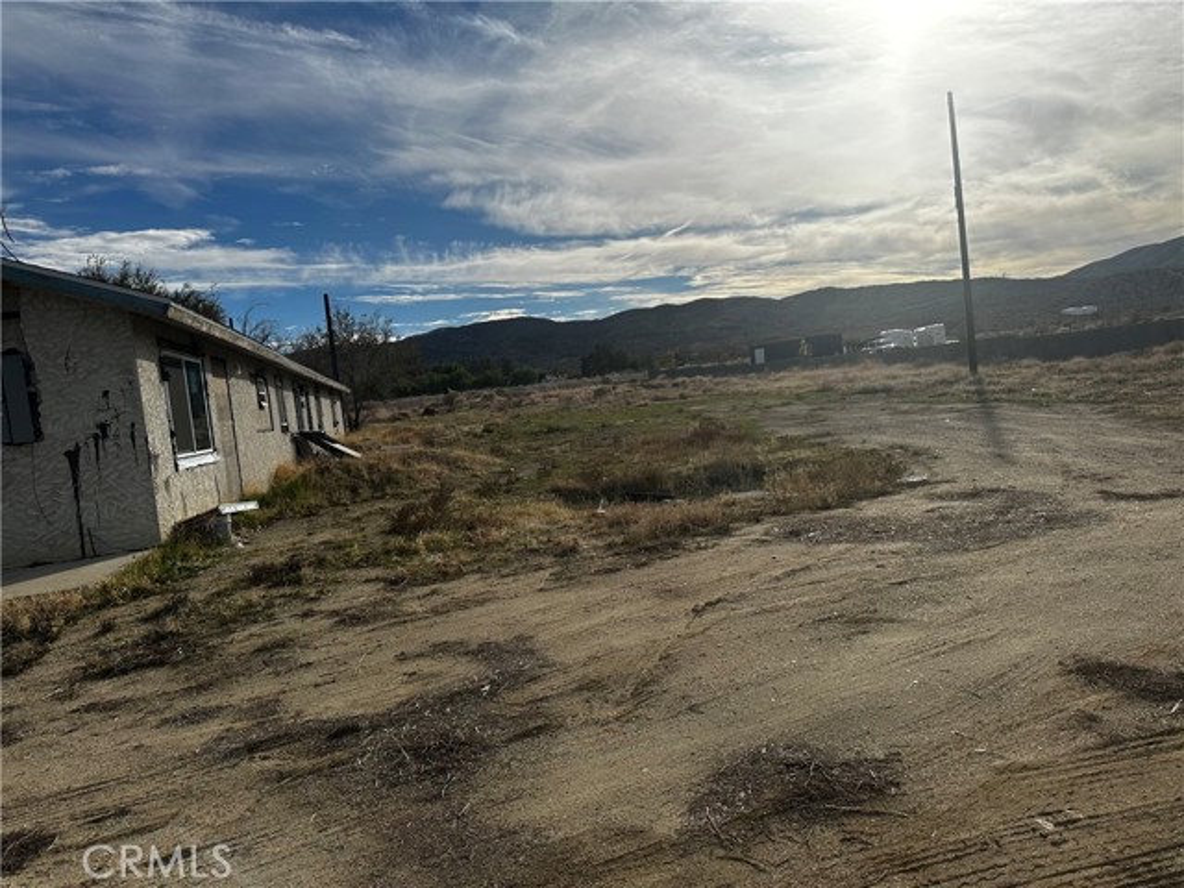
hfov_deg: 71.6
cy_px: 444
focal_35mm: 24
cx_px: 592
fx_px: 821
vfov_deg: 56.8
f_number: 1.78
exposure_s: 1/10753
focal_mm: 6.86
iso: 80
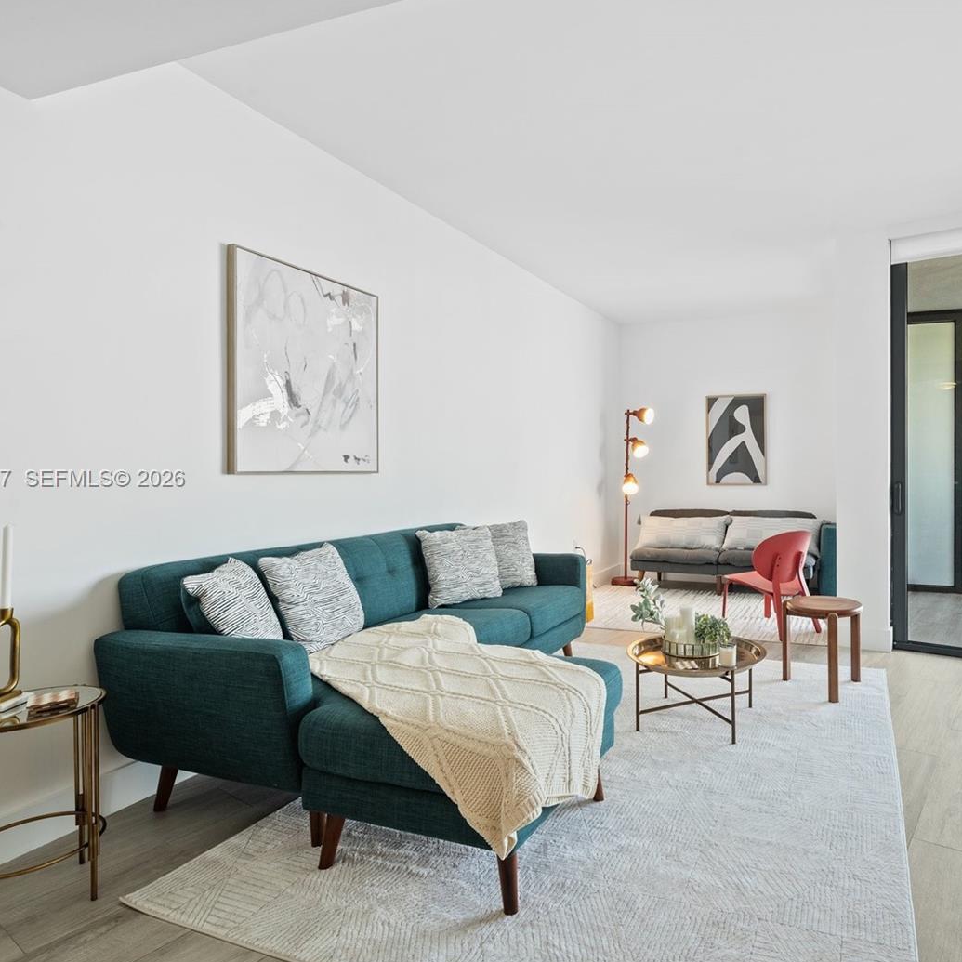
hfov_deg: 70.1
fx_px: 660
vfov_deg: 72.1
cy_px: 480
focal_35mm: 21
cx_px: 639
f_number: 8
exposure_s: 1/6
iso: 200
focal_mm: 16
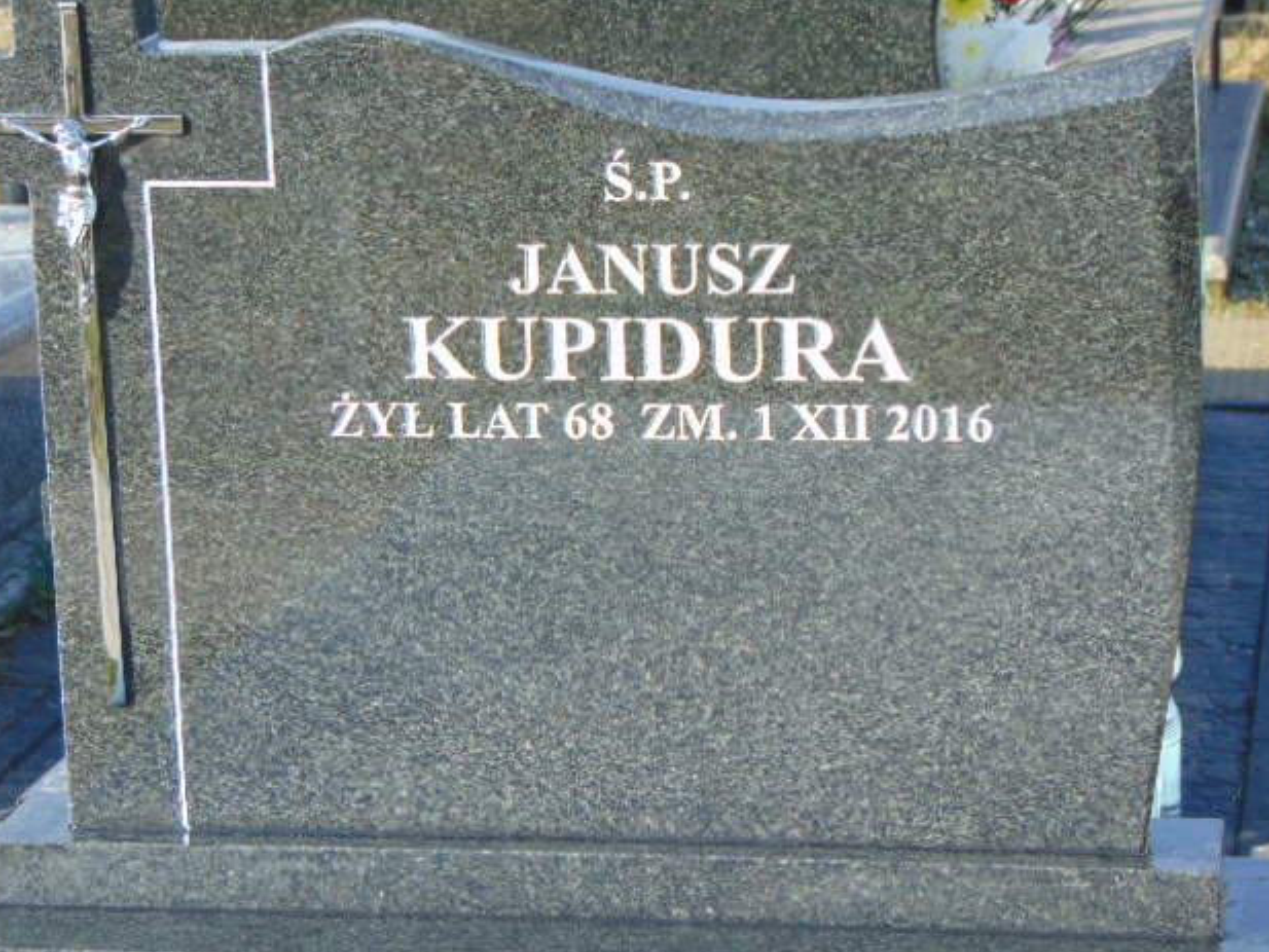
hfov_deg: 17.6
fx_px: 4107
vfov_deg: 13.2
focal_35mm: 112
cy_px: 491
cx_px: 633
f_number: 3.9
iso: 80
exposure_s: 1/250
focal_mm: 19.4
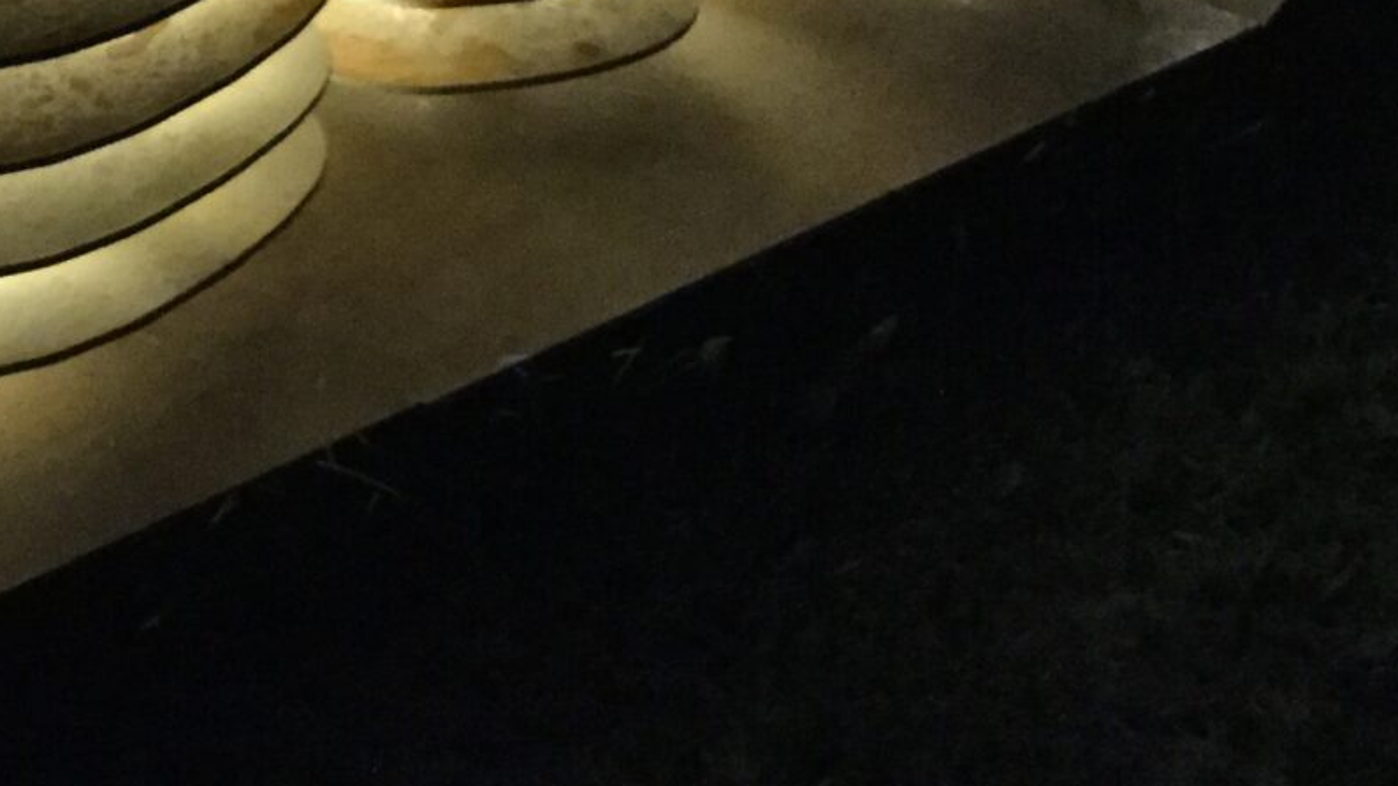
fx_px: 3225
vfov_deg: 13.3
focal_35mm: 87
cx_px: 243
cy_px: -327
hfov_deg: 24.0
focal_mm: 3.3
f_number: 2.4
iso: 800
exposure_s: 1/17
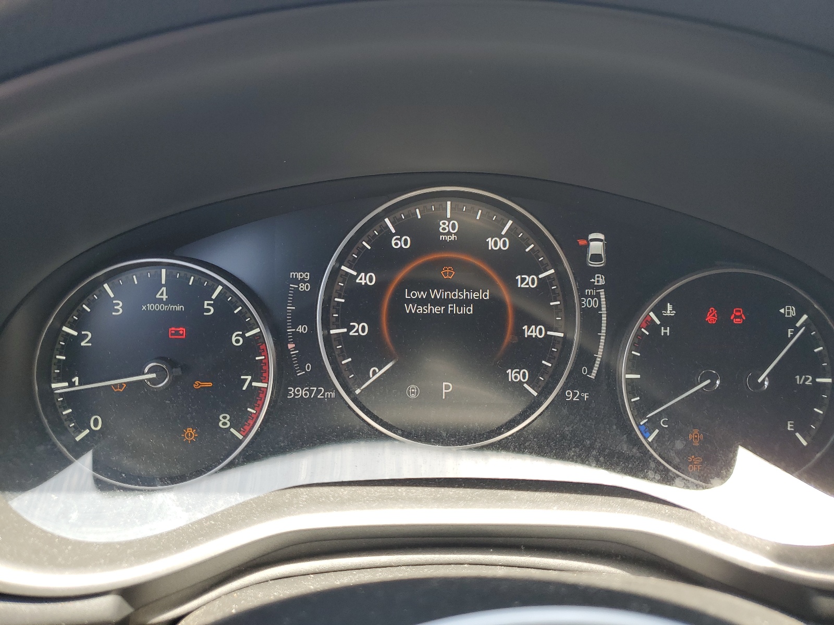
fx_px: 626
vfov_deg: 53.1
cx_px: 417
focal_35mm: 26
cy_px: 312
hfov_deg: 67.3
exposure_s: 1/135
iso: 50
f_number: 1.5
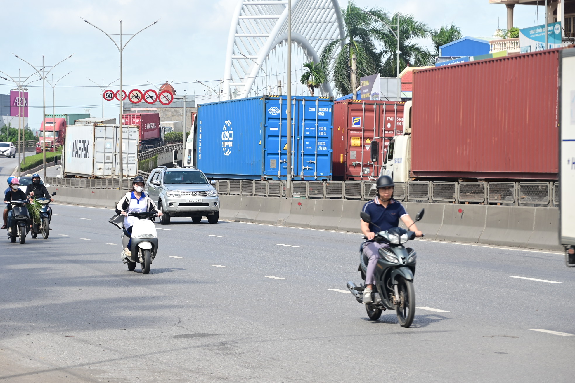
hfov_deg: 15.2
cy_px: 192
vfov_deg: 10.2
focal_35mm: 135
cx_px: 288
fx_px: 2156
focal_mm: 90
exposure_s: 1/200
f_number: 5.6
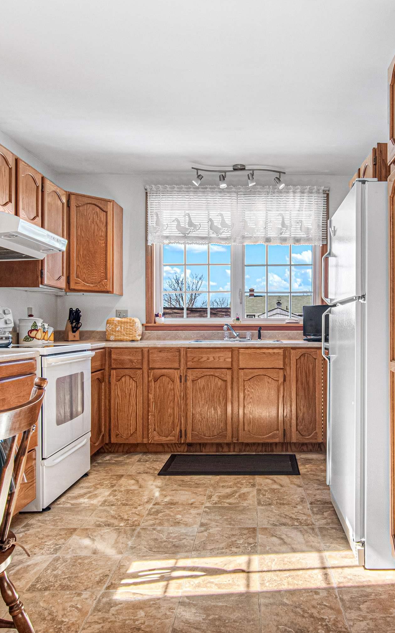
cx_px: 246
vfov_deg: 70.9
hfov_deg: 47.5
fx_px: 444
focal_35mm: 26
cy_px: 317
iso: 640
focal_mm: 11
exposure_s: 1/80
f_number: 8
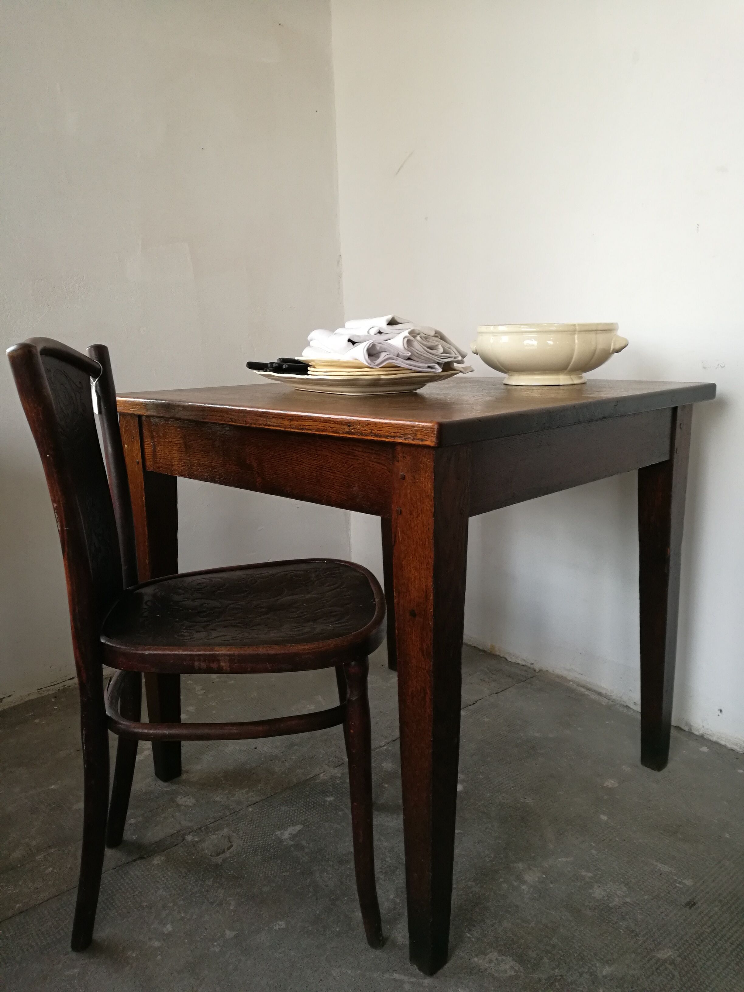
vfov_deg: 65.3
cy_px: 496
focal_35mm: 27
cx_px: 372
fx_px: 774
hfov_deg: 51.4
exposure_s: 1/50
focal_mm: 4.5
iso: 125
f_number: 2.2
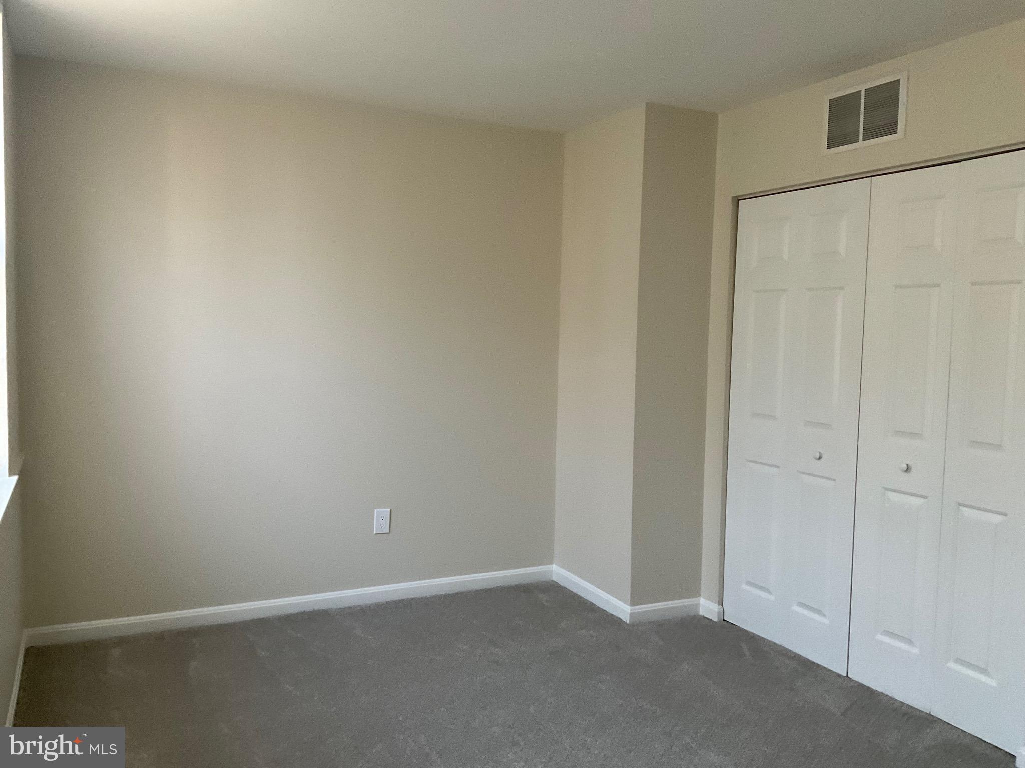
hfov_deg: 61.7
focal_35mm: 29
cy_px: 384
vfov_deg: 48.2
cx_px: 512
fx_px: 859
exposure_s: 1/60
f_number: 1.8
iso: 200
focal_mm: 3
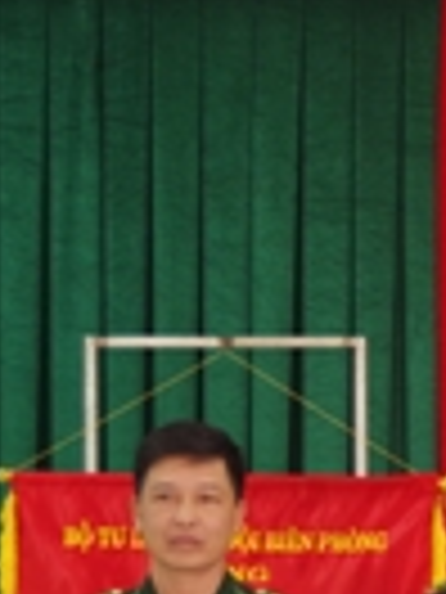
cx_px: 856
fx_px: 2817
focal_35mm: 164
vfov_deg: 11.8
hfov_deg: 8.6
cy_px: 722
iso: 400
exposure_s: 1/13
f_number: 4.5
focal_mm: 31
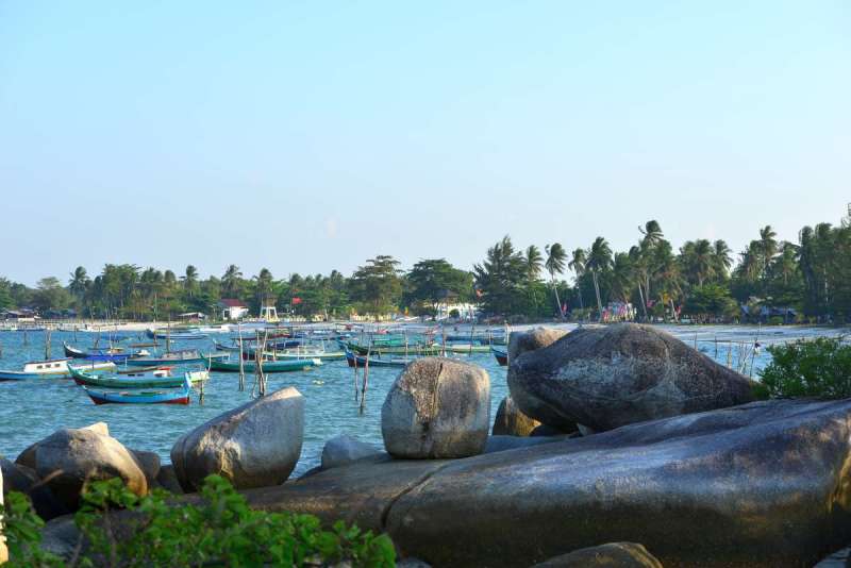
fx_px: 1892
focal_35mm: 80
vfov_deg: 17.1
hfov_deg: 25.4
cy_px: 284
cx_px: 426
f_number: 7.1
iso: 100
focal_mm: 80
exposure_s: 1/200
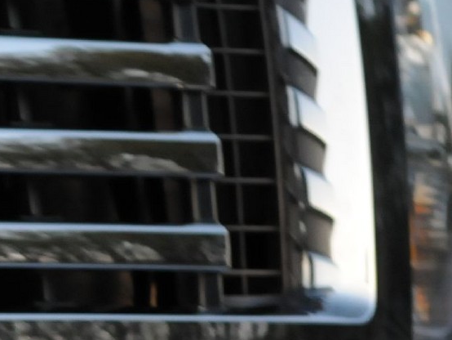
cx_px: -369
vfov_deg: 2.9
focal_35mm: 520
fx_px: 6793
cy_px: -4
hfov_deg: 3.8
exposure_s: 1/8
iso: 800
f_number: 4.2
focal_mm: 80
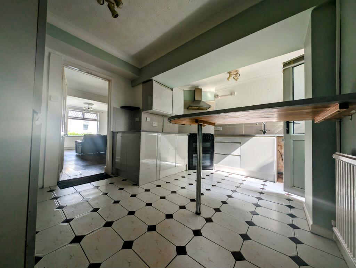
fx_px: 124
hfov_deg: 110.5
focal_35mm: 12
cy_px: 134
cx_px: 178
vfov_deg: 94.6
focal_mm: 2.23
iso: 43
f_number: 1.95
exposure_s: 1/104
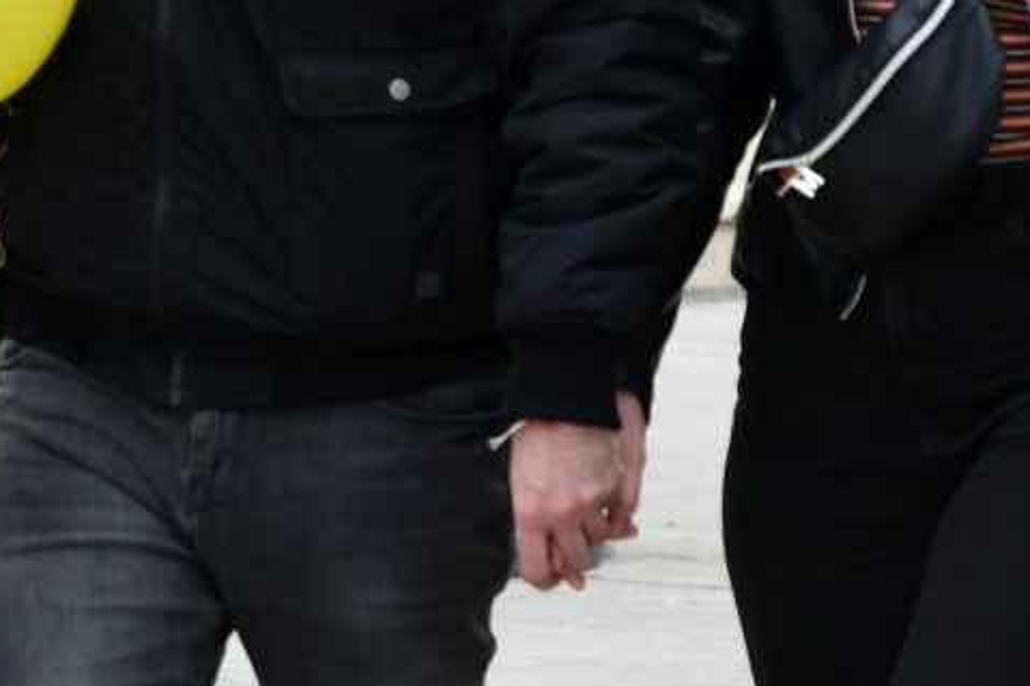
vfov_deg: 1.8
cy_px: 78
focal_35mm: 746
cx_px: 529
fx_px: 21335
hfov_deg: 2.8
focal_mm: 140
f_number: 5.6
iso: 320
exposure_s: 1/500
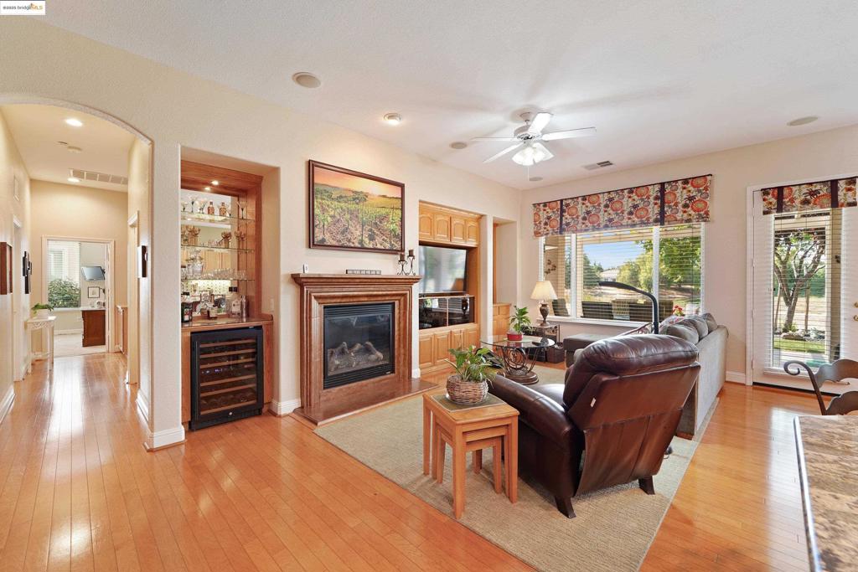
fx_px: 334
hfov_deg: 104.2
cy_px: 286
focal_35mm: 14
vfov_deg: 81.2
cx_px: 429
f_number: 8
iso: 100
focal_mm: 14
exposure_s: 2
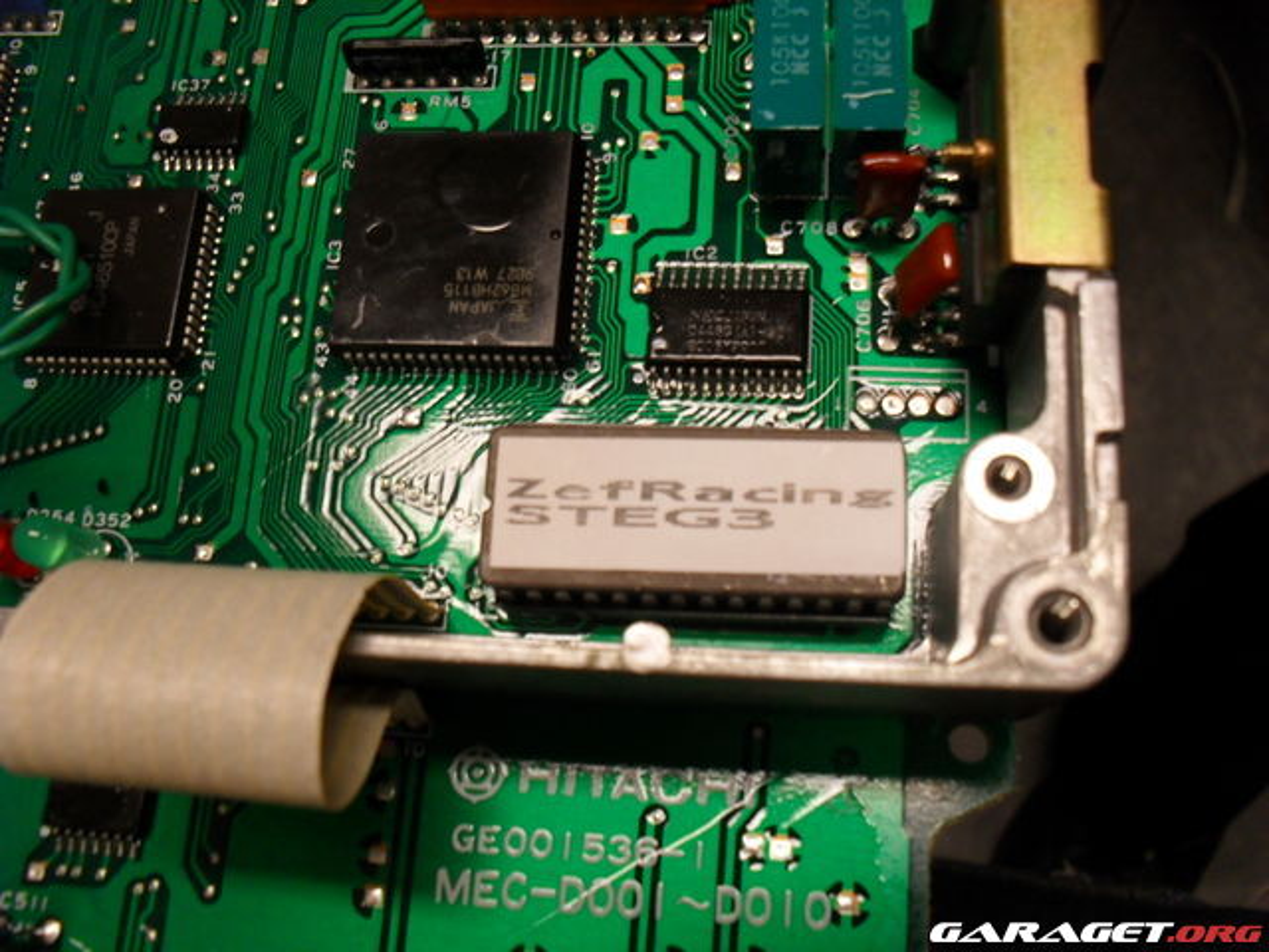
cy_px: 476
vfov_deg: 40.7
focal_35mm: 35
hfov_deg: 52.6
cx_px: 634
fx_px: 1283
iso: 160
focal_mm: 6.3
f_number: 3.2
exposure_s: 1/30
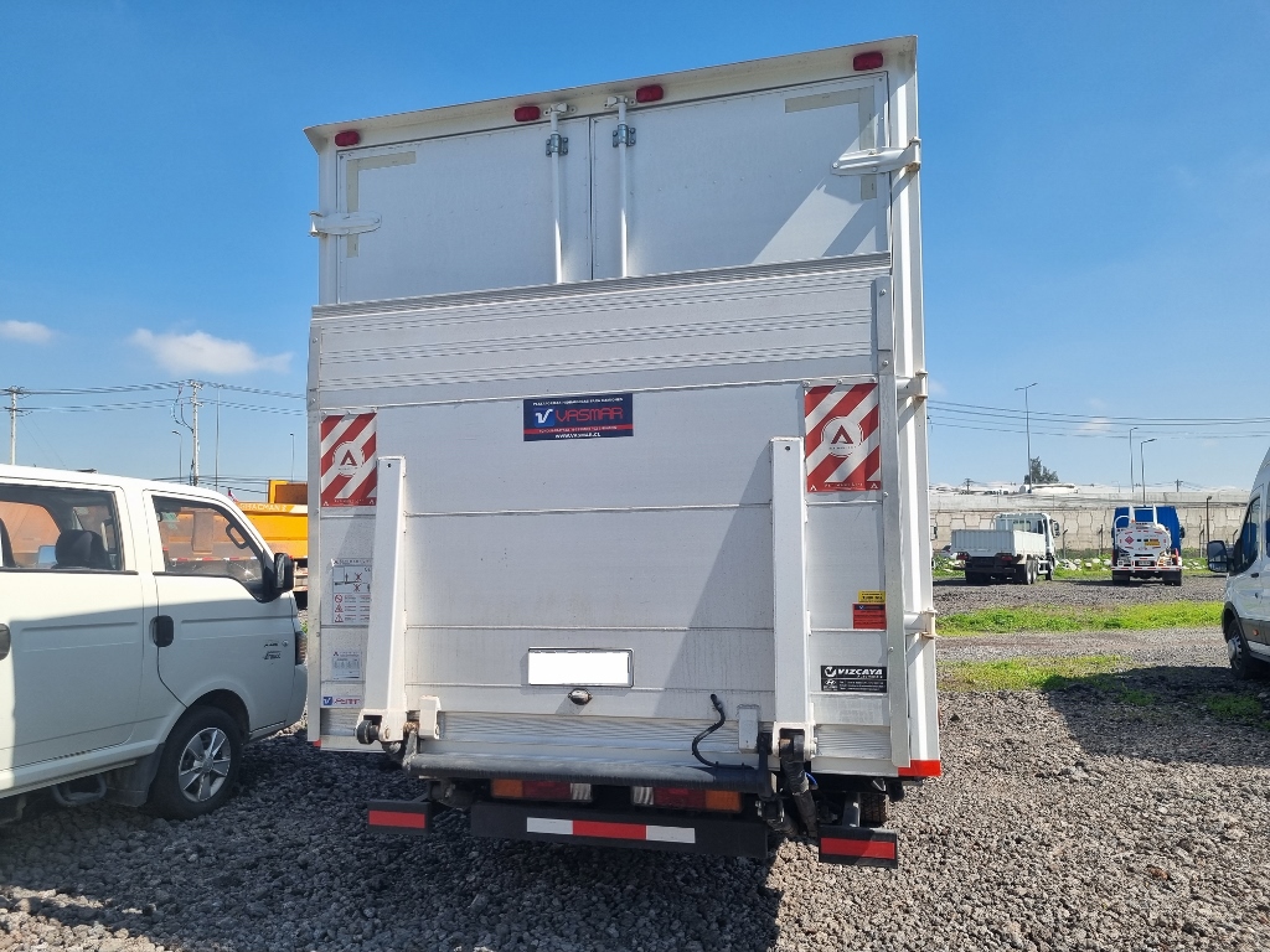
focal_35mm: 26
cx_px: 635
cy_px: 476
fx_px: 954
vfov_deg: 53.1
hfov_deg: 67.3
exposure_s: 1/2128
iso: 50
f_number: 1.8
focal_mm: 5.4
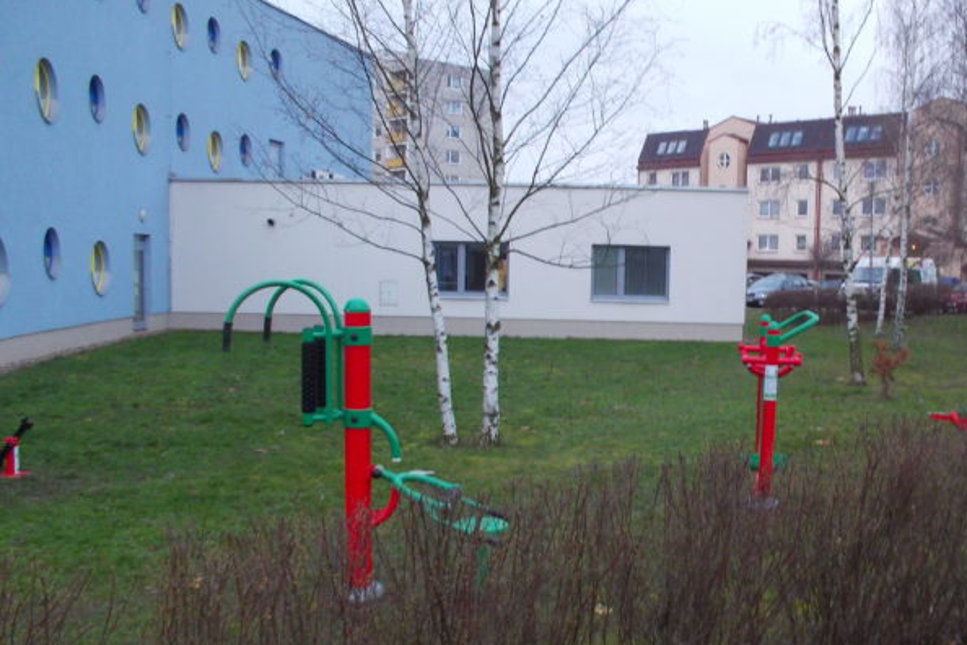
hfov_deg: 49.2
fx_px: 1048
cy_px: 373
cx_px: 586
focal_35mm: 39
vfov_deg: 34.1
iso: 160
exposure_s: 1/25
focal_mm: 4.1
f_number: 3.3
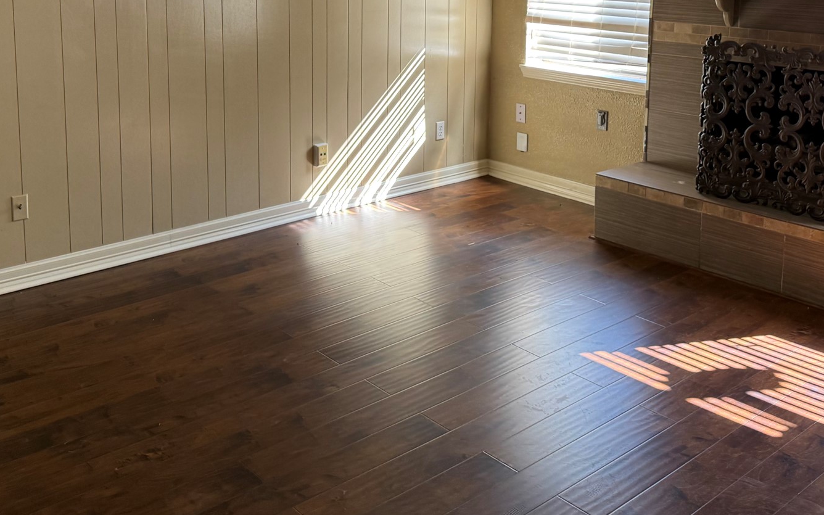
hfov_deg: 50.3
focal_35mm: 39
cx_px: 381
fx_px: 876
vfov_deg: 31.4
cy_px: 64
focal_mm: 6.76
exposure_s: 1/120
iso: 160
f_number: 1.78
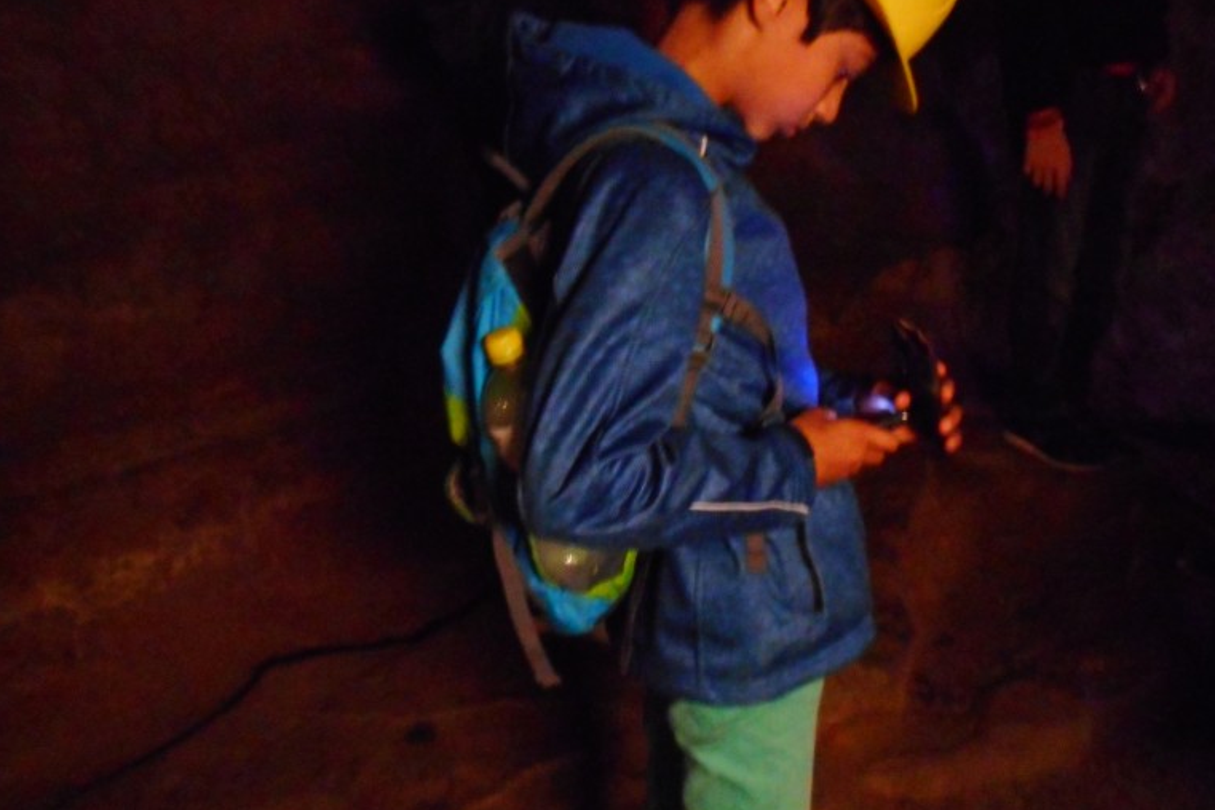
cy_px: 446
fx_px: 1181
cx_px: 608
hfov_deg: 54.4
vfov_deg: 37.8
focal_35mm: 35
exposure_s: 1/8
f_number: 3.7
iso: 800
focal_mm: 4.5
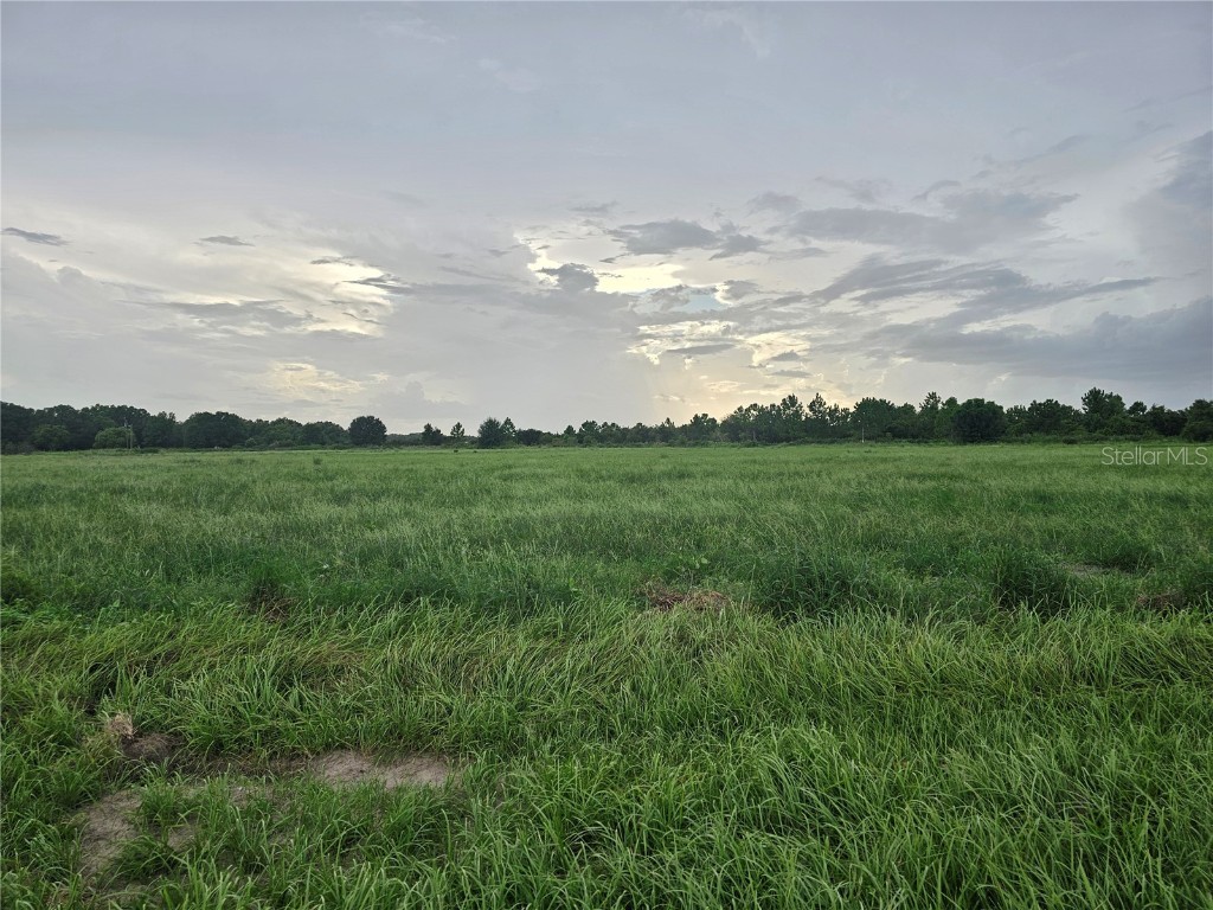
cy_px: 455
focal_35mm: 23
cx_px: 606
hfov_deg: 73.9
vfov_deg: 58.9
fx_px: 806
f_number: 1.7
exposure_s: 1/180
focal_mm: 6.3
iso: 10
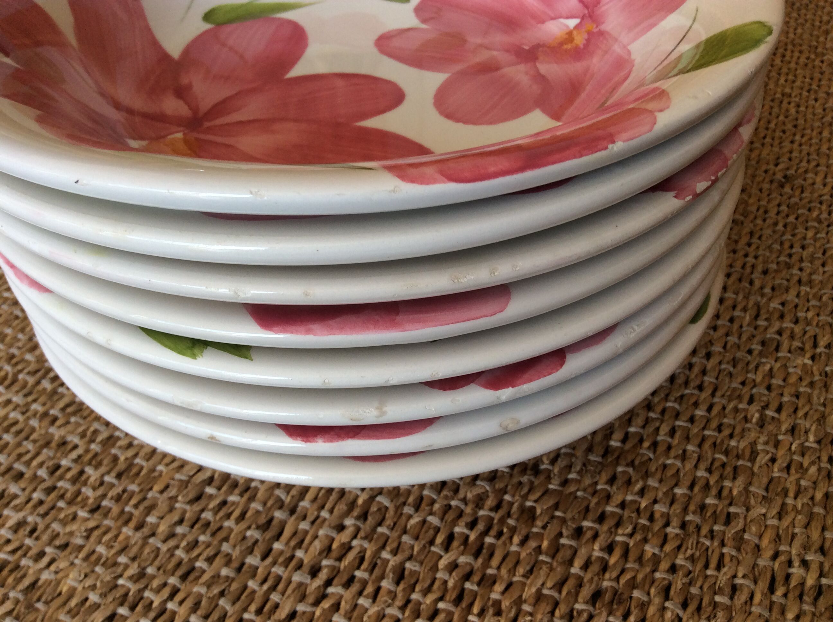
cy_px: 311
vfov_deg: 44.1
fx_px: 769
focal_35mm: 32
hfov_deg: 56.9
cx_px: 416
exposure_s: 1/100
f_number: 2.4
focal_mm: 3.3
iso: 32
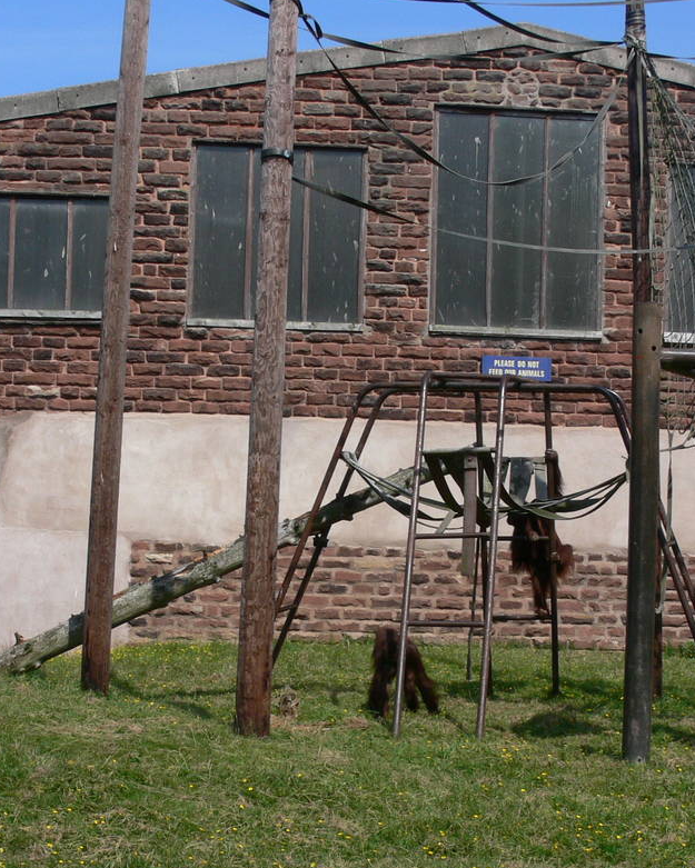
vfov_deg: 27.1
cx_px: 344
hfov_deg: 21.9
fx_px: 1799
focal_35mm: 70
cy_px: 538
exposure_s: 1/400
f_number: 5.6
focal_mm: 7.4
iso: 80
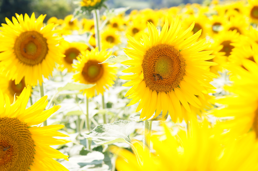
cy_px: 86
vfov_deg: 16.6
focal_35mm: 82
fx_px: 587
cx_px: 129
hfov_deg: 24.8
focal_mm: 55
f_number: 6.3
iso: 100
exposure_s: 1/125
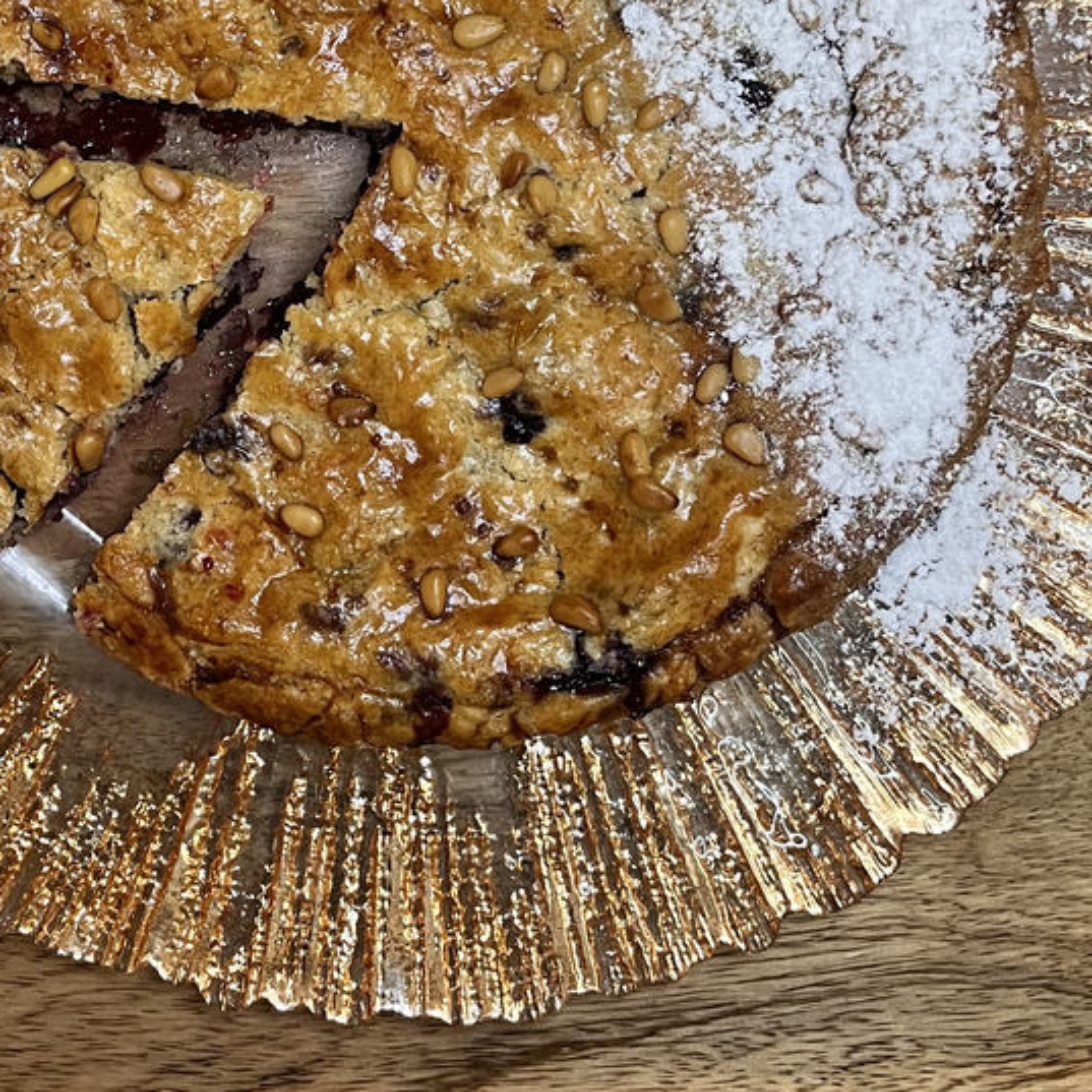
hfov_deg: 30.0
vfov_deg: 28.8
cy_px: 90
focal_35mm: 57
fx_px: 2034
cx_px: 433
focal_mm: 5.1
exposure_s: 1/66
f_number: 1.6
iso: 125
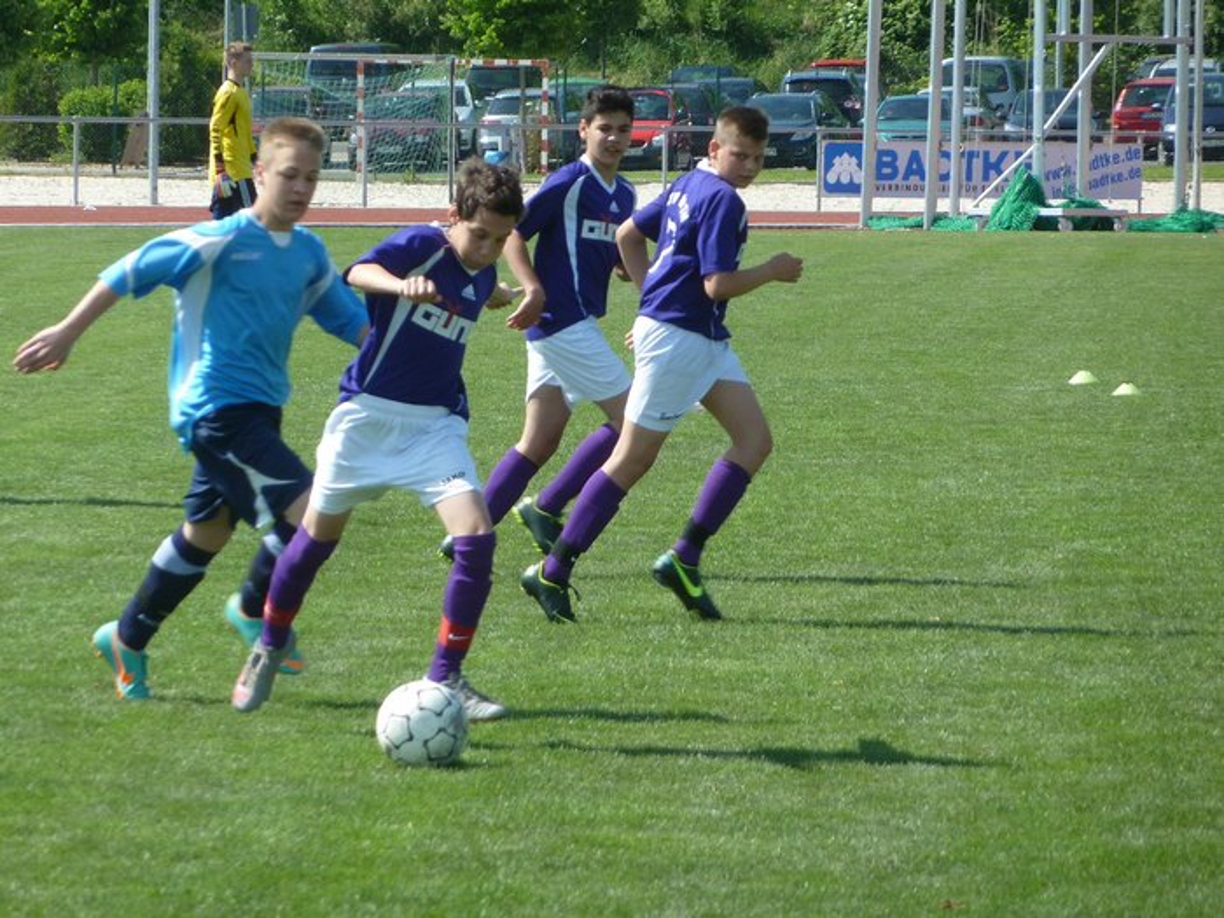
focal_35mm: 300
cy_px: 459
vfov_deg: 5.0
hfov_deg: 6.6
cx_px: 612
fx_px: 10608
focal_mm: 49.2
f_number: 4.9
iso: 160
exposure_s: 1/500
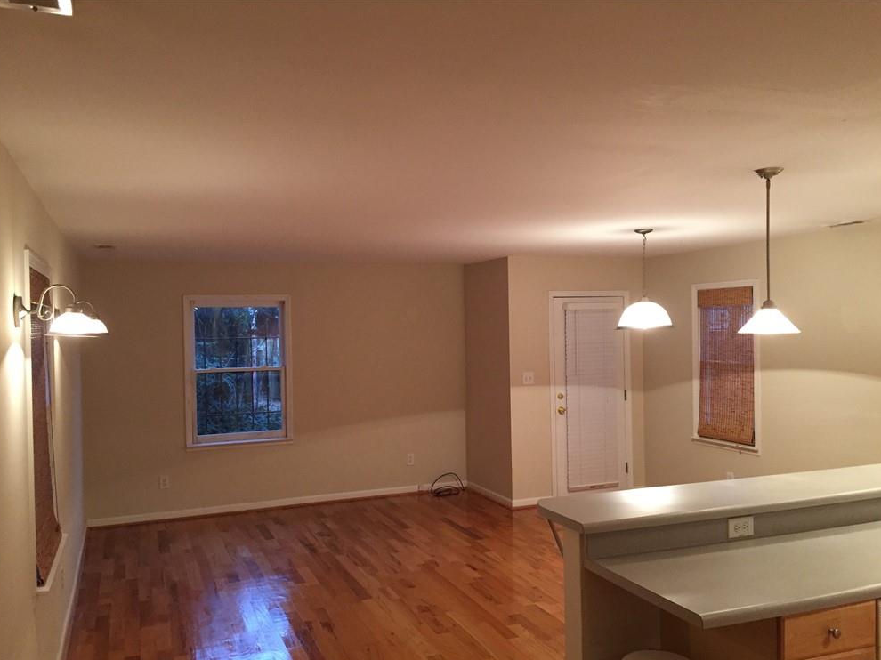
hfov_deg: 60.0
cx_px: 442
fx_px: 763
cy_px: 340
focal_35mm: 30
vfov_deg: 46.8
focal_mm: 4.15
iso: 160
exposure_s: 1/30
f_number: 2.2
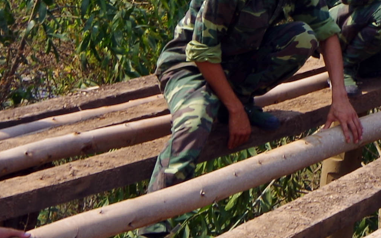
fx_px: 1558
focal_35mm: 150
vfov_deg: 8.6
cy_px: -98
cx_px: 636
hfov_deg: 12.9
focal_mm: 21
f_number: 11
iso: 200
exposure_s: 1/100
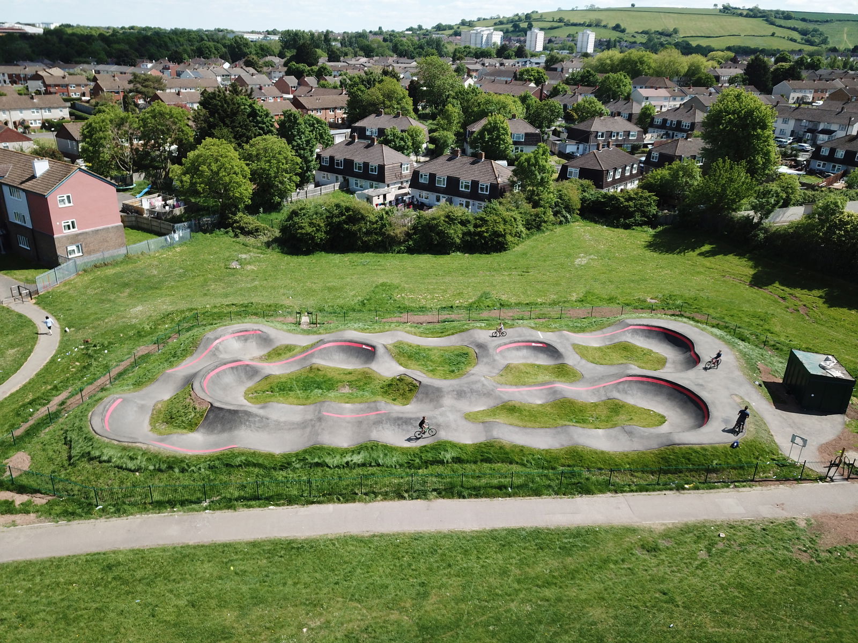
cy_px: 322
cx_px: 429
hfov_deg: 67.3
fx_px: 644
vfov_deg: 53.1
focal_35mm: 26
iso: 100
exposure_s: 1/951
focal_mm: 4.73
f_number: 2.2
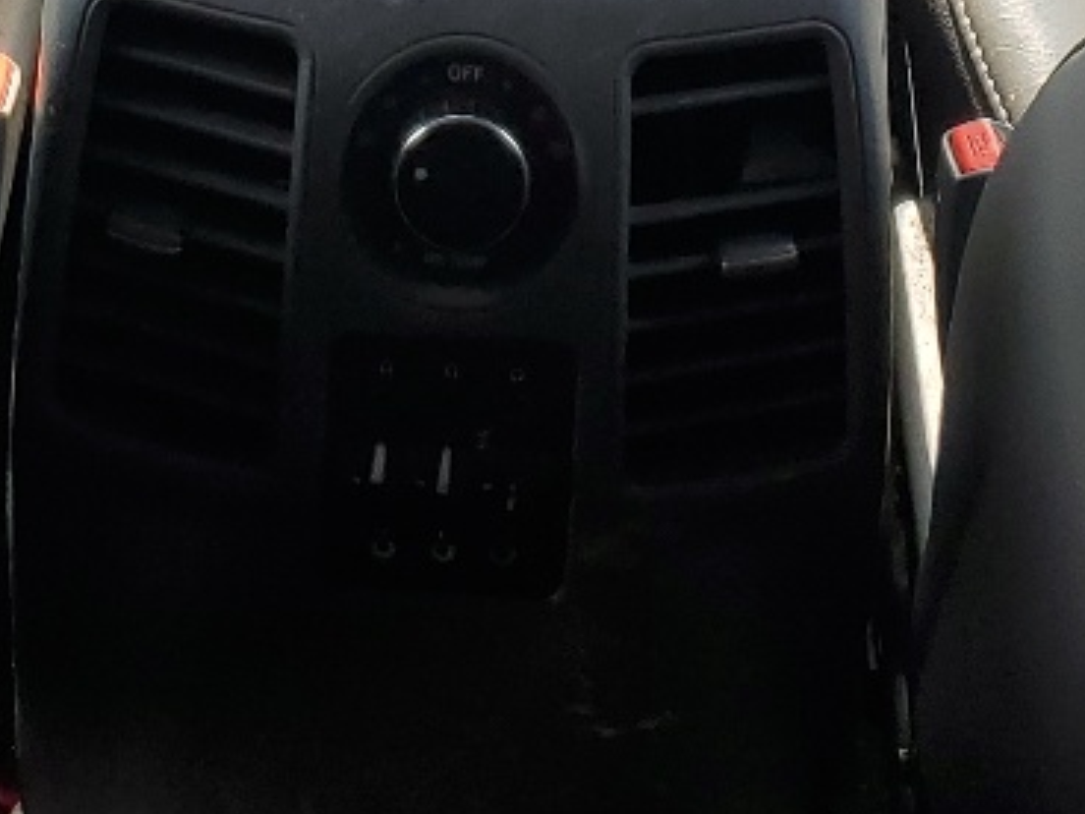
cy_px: -469
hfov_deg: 17.4
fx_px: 3542
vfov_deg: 12.4
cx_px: 466
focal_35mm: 113
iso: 50
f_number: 1.5
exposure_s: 1/455
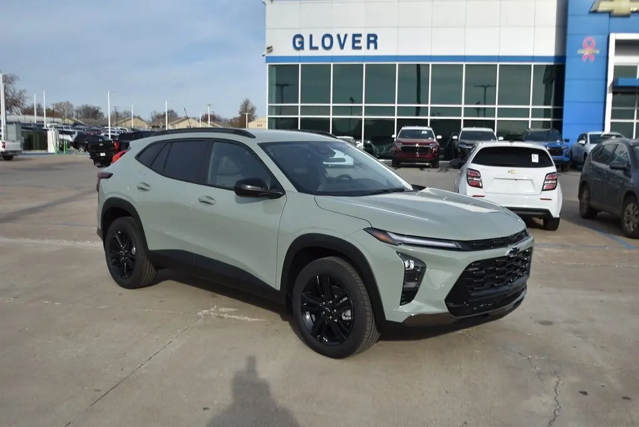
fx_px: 640
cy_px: 214
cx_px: 320
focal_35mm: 36
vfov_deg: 36.9
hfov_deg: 53.1
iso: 100
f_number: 4.5
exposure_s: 1/800
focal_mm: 24
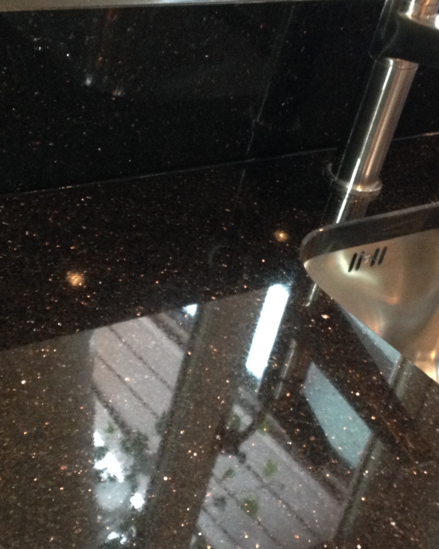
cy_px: 297
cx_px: 191
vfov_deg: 23.8
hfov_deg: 19.2
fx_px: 1299
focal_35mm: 80
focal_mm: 4.28
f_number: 2.4
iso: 250
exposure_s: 1/20
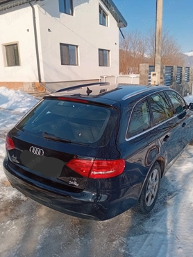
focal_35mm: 29
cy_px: 125
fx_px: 216
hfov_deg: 48.2
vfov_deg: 61.7
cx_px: 101
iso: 50
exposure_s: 1/326
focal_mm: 3.98
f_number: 1.8
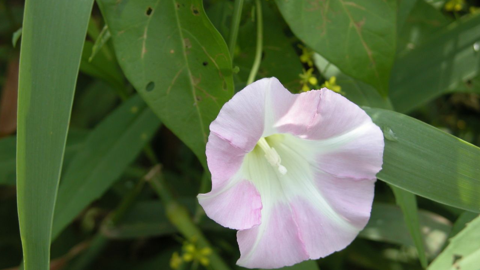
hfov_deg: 18.3
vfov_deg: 10.4
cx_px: 240
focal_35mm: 117
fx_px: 1489
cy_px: 166
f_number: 3.7
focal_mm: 27.3
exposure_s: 1/288
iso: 100
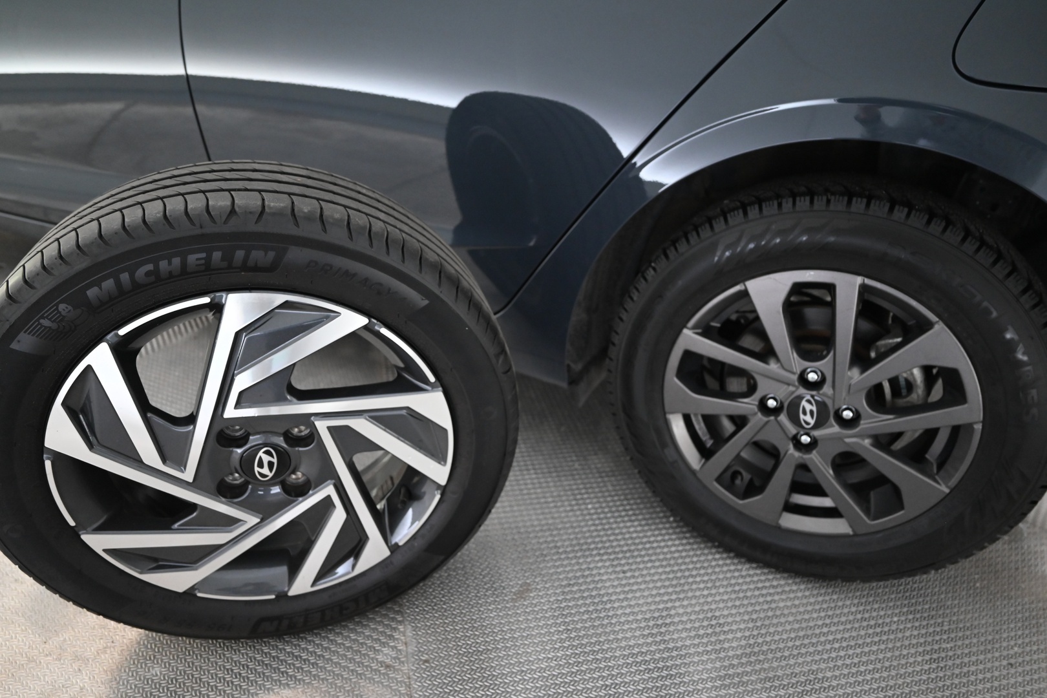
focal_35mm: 24
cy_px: 349
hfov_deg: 73.7
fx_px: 698
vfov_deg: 53.1
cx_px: 524
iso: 3200
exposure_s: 1/125
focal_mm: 24
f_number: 4
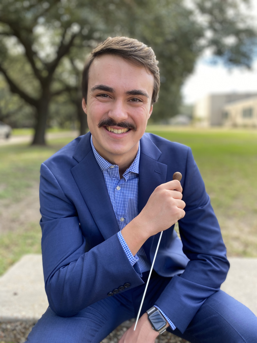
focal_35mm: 26
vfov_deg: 67.3
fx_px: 257
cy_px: 172
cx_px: 128
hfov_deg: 53.1
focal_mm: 4.25
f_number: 1.8
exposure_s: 1/198
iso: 32
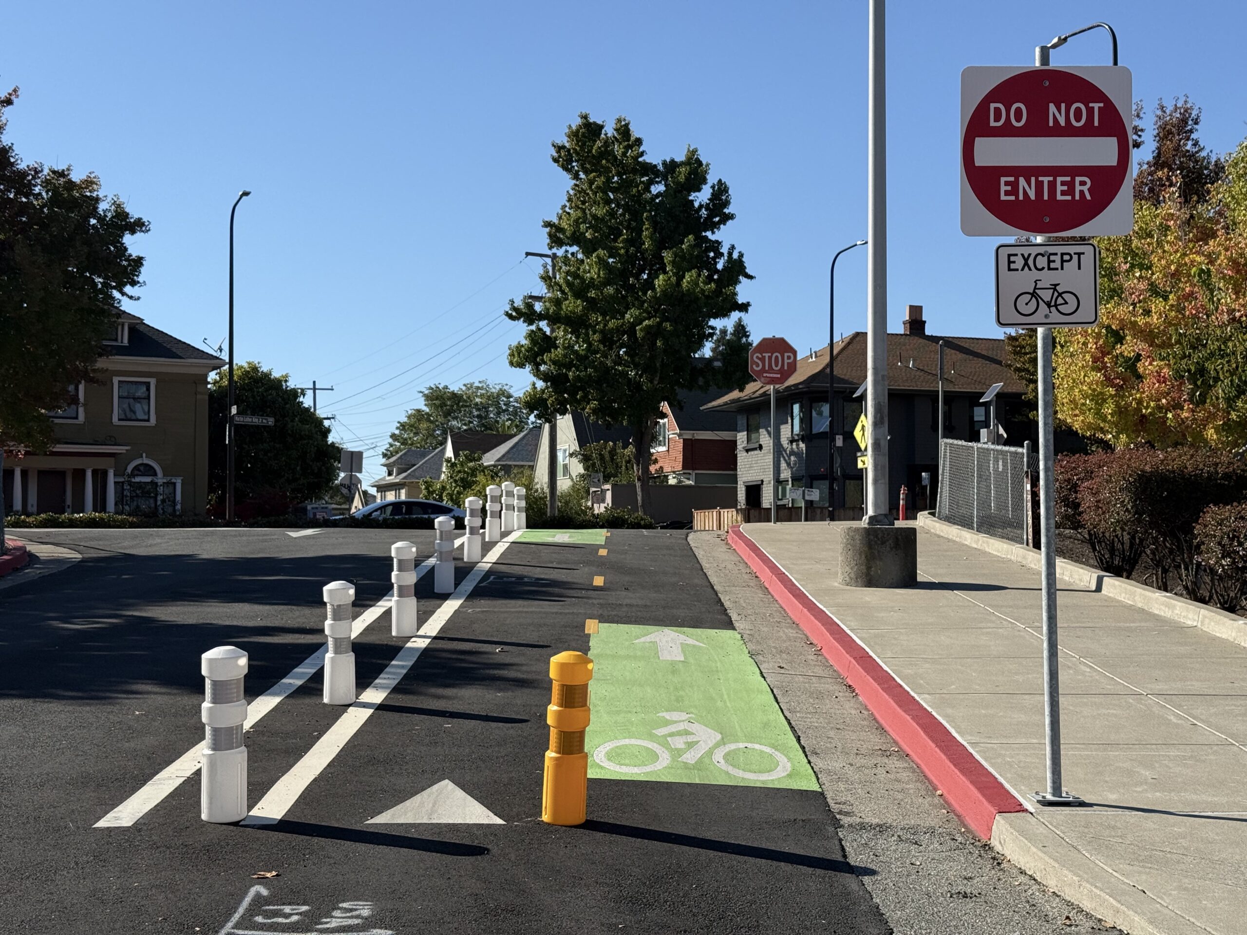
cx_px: 624
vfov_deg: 30.3
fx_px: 1729
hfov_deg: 39.7
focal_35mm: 48
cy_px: 468
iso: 64
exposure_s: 1/5208
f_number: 1.78
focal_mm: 6.76
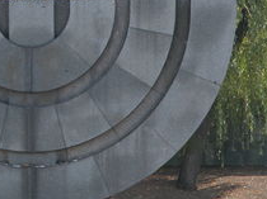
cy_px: 96
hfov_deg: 5.0
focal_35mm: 393
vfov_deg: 3.8
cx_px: 38
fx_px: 3028
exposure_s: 1/216
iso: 100
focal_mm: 52.4
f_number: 4.6
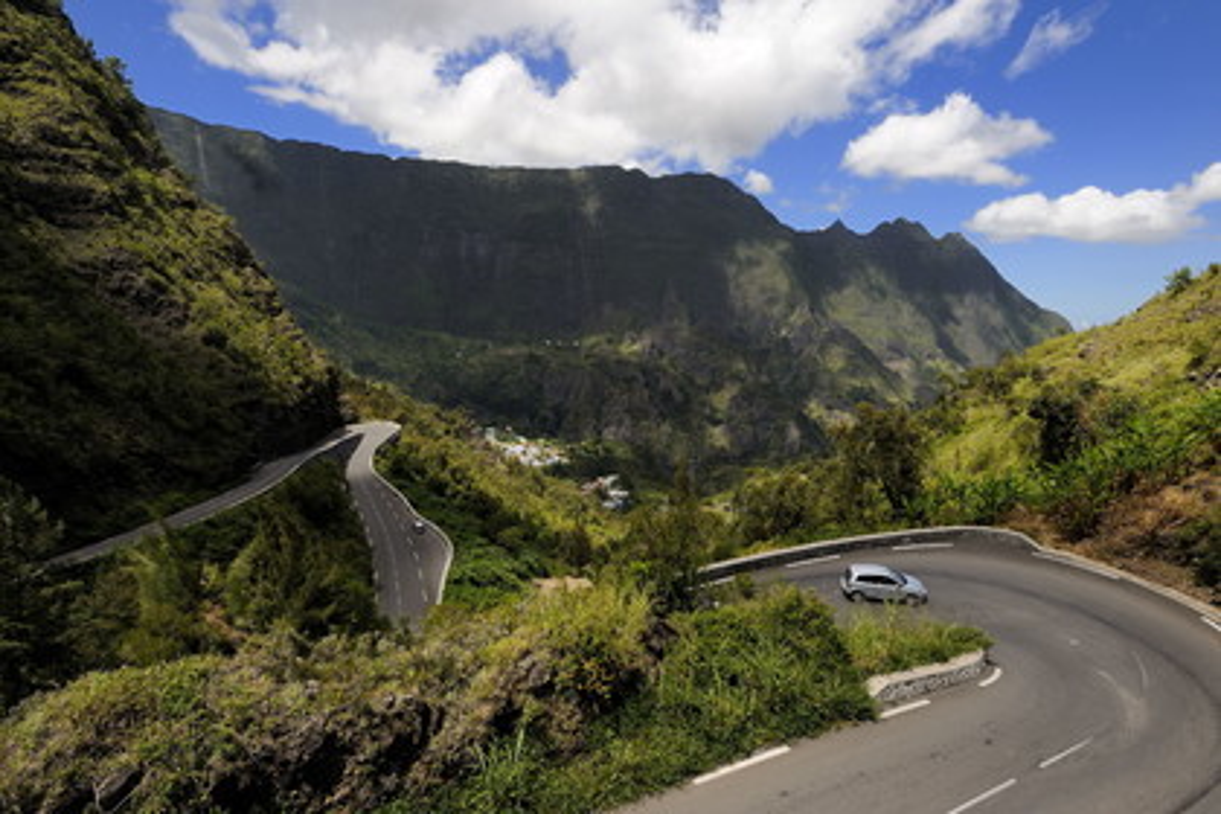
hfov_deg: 96.7
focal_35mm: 16
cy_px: 407
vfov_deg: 73.7
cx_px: 610
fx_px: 543
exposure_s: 1/160
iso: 200
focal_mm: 16
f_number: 14
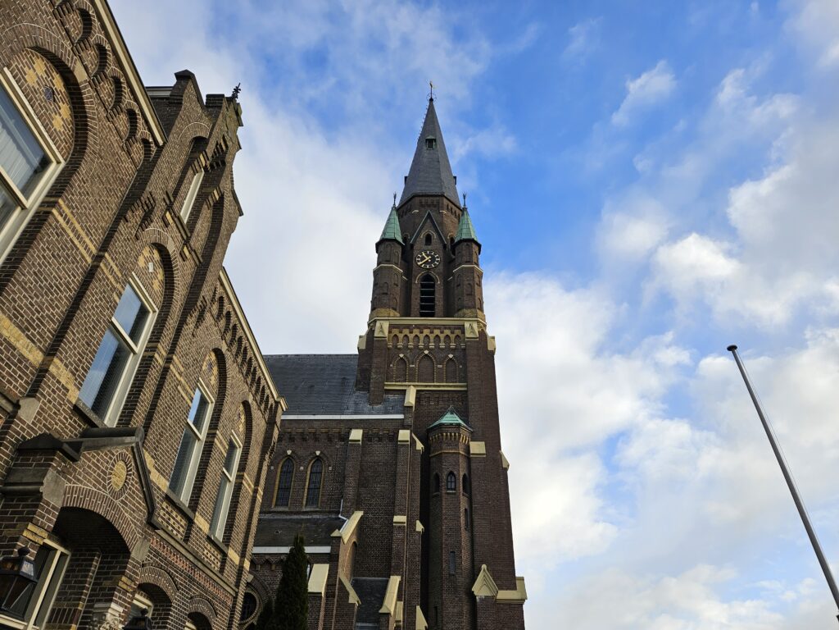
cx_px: 420
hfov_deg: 73.9
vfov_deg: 58.9
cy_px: 315
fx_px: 557
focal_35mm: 23
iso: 25
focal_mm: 5.4
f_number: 1.8
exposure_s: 1/866
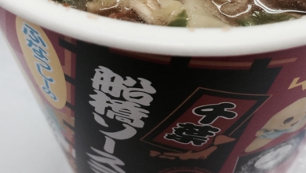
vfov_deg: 17.5
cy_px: -6
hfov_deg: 31.4
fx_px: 544
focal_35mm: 67
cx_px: 161
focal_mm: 4.12
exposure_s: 1/33
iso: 50
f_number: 2.2
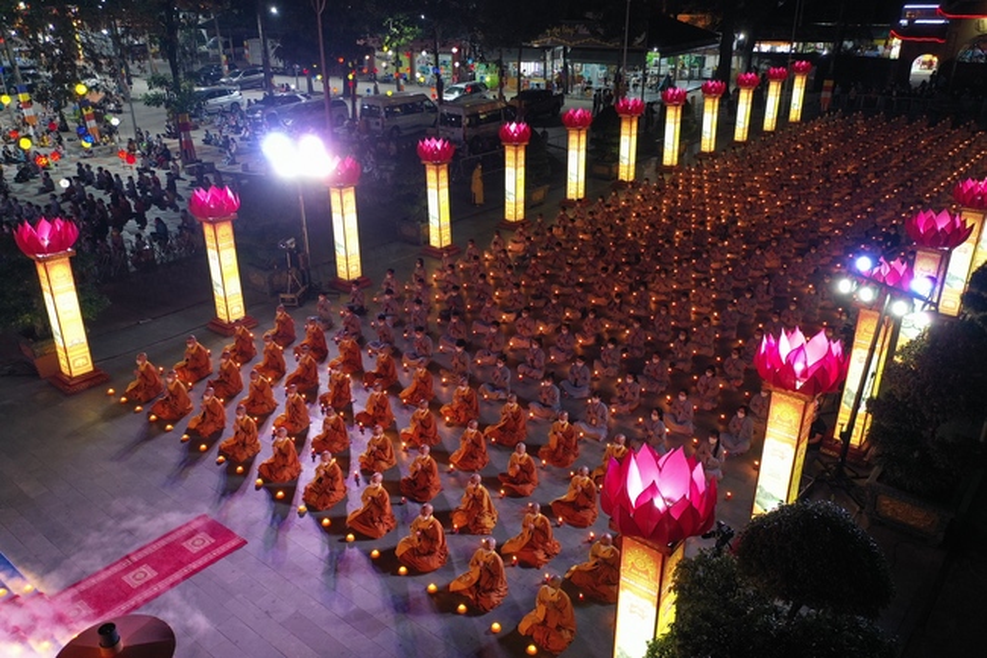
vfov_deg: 46.4
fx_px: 767
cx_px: 494
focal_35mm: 28
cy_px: 329
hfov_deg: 65.5
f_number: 2.8
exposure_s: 1/15
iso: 400
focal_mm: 10.26
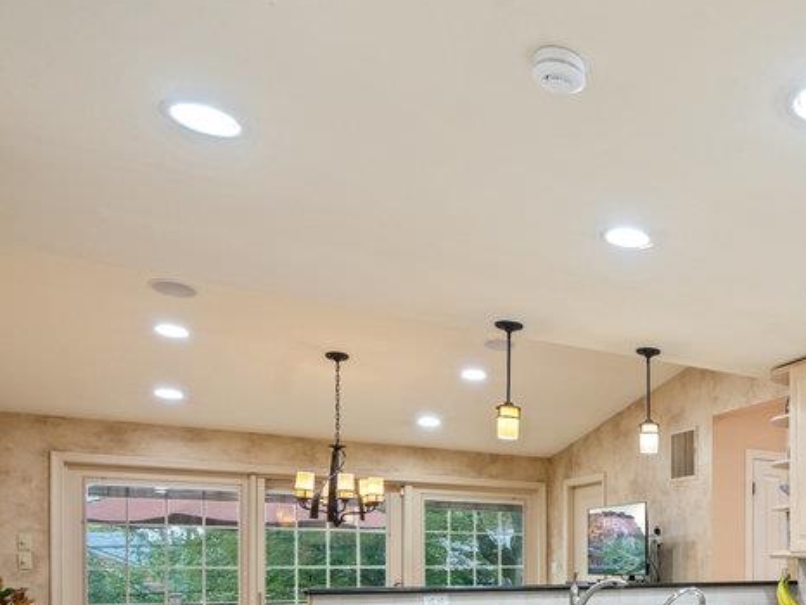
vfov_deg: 39.9
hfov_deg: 46.8
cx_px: 796
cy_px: 542
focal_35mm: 33
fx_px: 769
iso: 640
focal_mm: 16
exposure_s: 1/10
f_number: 6.3
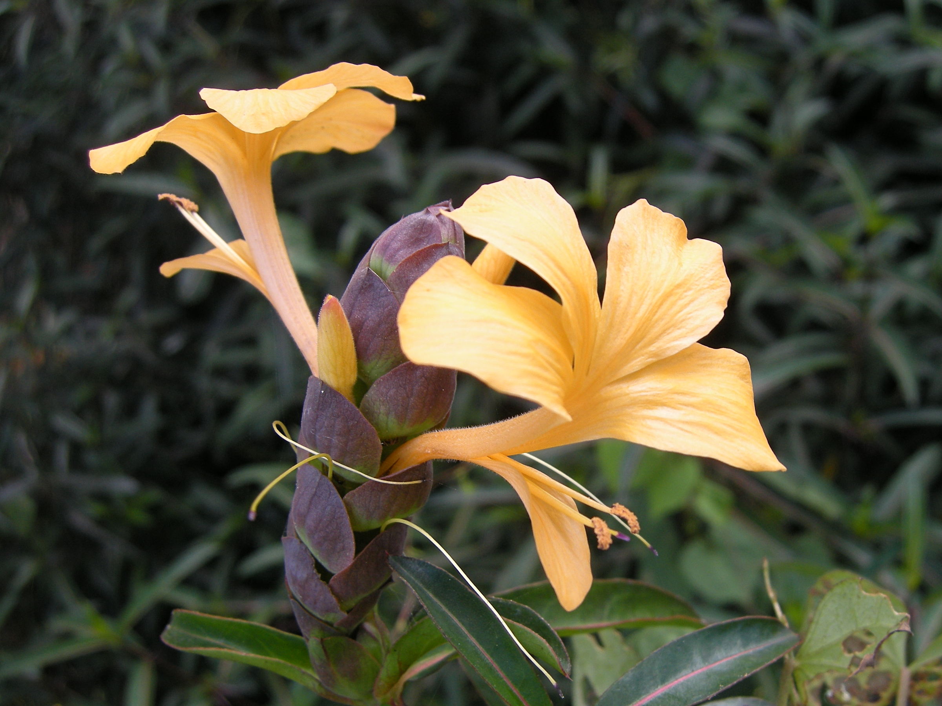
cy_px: 353
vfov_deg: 40.7
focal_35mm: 35
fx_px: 952
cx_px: 471
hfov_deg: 52.6
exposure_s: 1/105
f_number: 3.8
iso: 64
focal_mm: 7.5
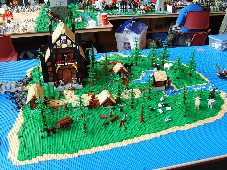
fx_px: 230
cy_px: 85
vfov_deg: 40.7
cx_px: 114
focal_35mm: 35
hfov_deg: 52.6
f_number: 2.8
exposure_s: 1/30
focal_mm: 5.8
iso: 70
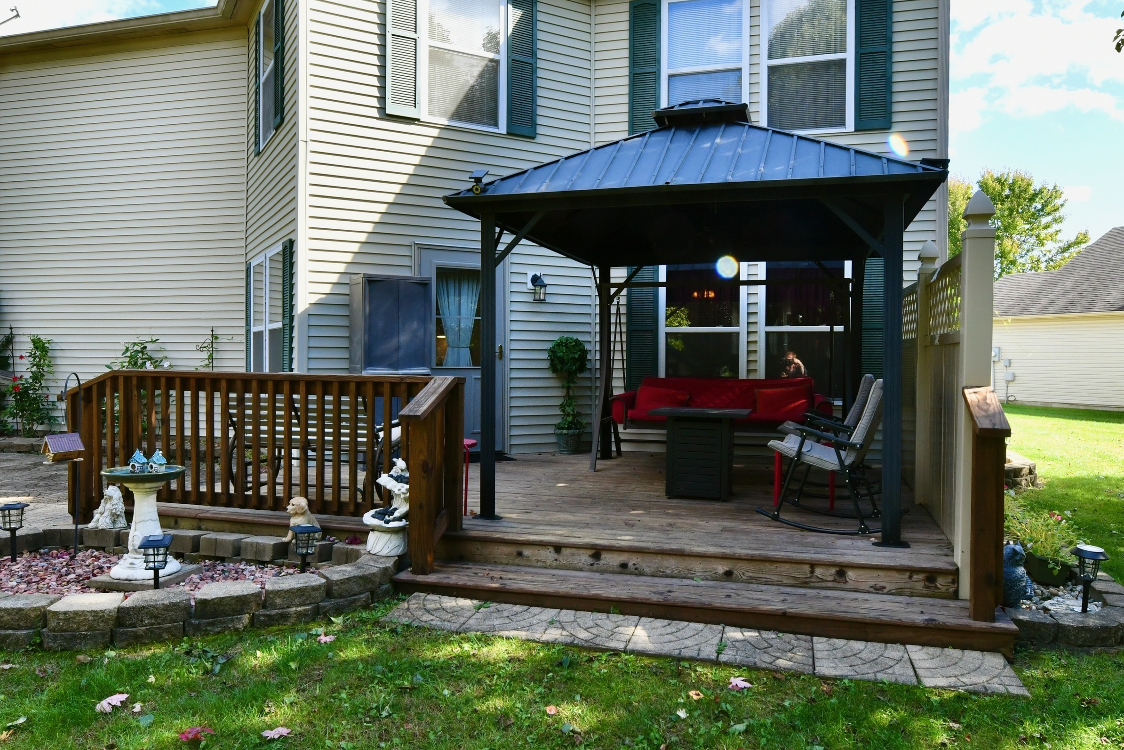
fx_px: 562
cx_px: 469
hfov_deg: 89.2
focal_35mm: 18
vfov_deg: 66.6
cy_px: 294
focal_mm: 14
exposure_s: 1/320
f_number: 9
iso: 640
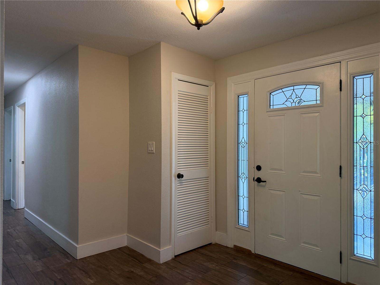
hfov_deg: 71.6
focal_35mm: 24
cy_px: 142
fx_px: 263
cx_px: 190
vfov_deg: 56.8
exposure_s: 1/129
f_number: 1.78
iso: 200
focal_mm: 6.76
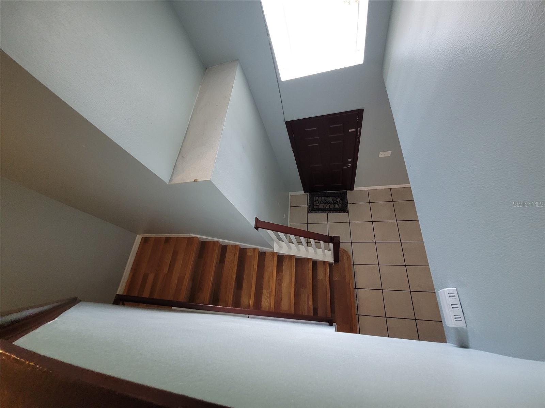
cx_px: 272
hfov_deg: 106.2
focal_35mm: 13
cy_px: 204
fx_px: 205
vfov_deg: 89.9
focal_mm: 1.74
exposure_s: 1/60
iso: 250
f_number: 2.2
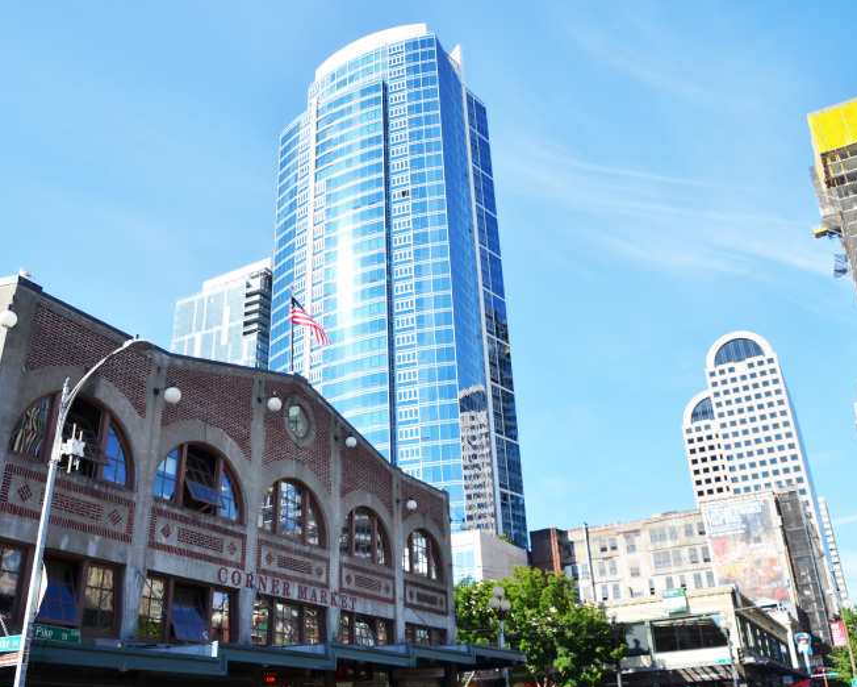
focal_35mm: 31
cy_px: 345
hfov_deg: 57.2
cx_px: 419
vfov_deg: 47.1
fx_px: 787
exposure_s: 1/250
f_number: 8
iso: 100
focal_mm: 18
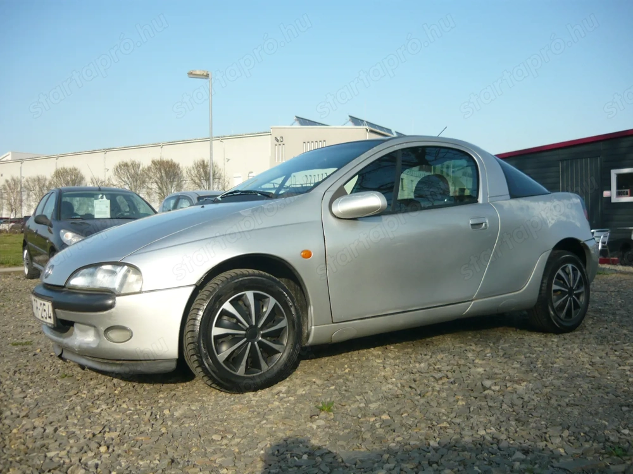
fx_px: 603
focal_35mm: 33
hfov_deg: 55.4
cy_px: 237
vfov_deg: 42.9
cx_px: 316
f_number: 8
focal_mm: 5.5
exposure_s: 1/125
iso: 100
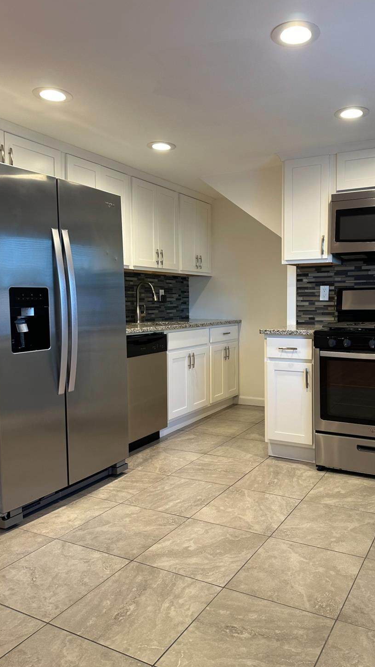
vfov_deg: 69.9
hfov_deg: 42.3
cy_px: 332
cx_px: 251
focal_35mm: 27
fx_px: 477
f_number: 1.78
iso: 125
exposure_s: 1/60
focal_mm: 6.86
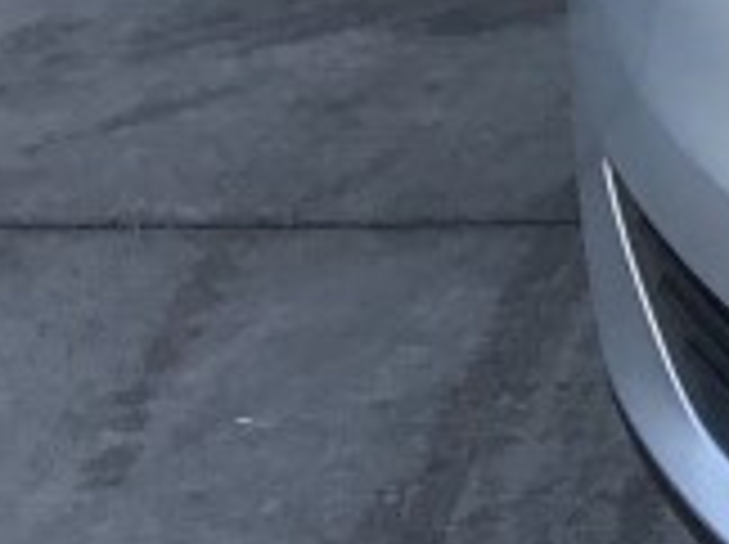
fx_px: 3722
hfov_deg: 9.2
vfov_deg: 8.0
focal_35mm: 177
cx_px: 2088
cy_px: -562
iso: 20
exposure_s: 1/547
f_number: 1.8
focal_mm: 3.99
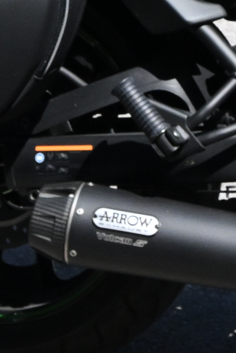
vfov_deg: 8.3
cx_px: 374
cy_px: -528
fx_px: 2221
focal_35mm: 226
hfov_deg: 6.0
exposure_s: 1/2000
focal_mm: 30
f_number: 10
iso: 1600
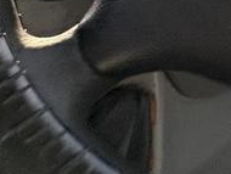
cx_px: 415
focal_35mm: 66
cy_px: -114
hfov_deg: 20.6
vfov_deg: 18.6
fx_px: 441
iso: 125
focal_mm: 2.22
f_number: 2.2
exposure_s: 1/139
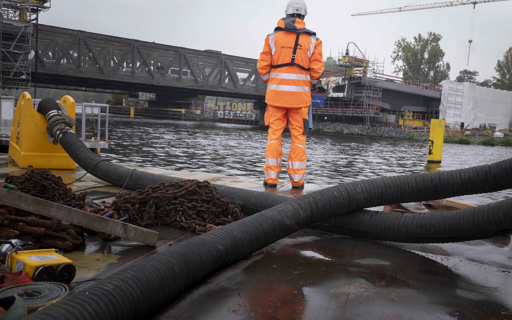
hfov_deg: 58.1
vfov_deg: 38.3
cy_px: 162
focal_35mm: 33
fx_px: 460
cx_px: 253
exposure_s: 1/200
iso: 640
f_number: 8
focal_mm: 32
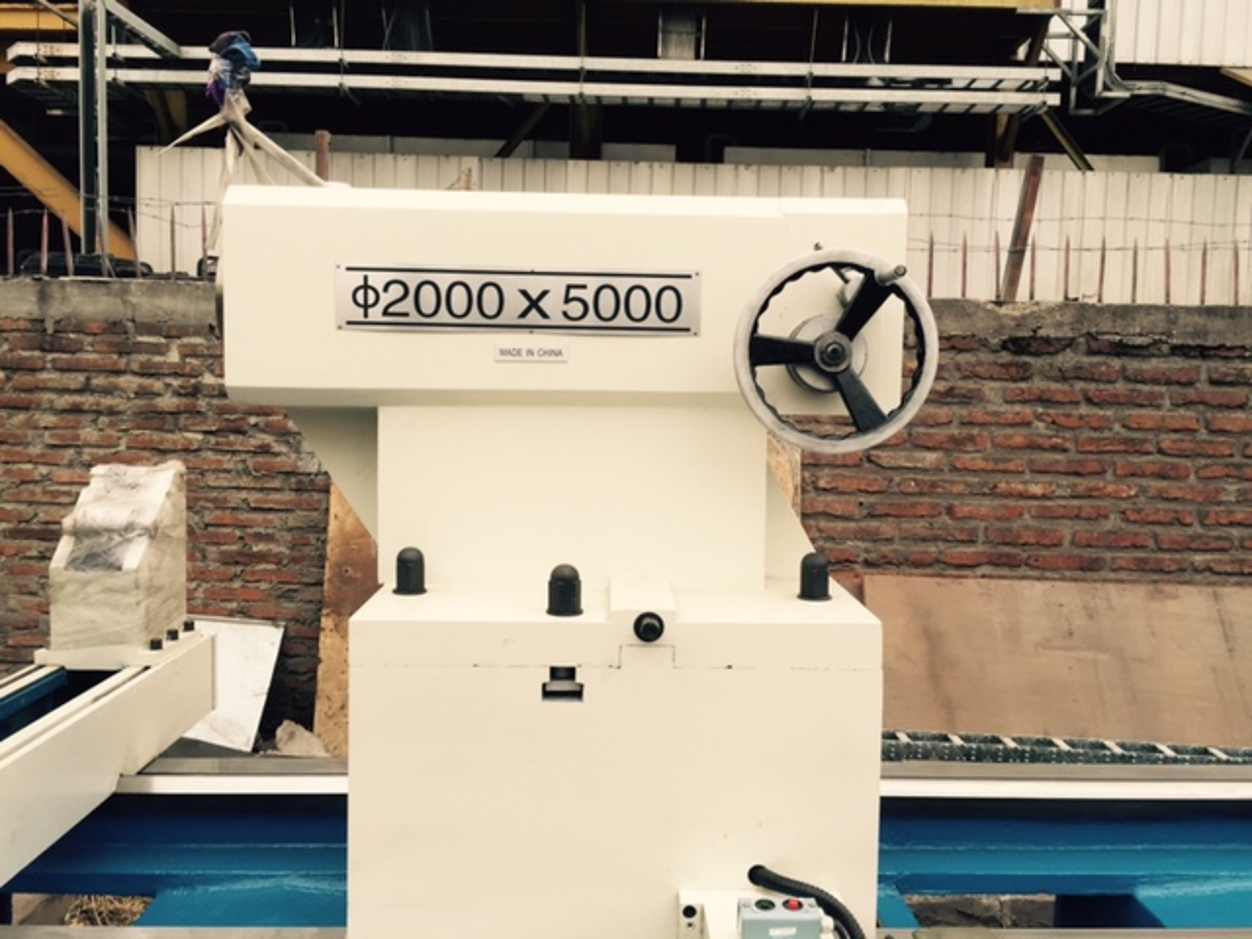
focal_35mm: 29
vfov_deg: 48.2
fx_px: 1049
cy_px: 470
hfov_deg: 61.7
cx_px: 626
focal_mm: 4.15
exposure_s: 1/120
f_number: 2.2
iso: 40
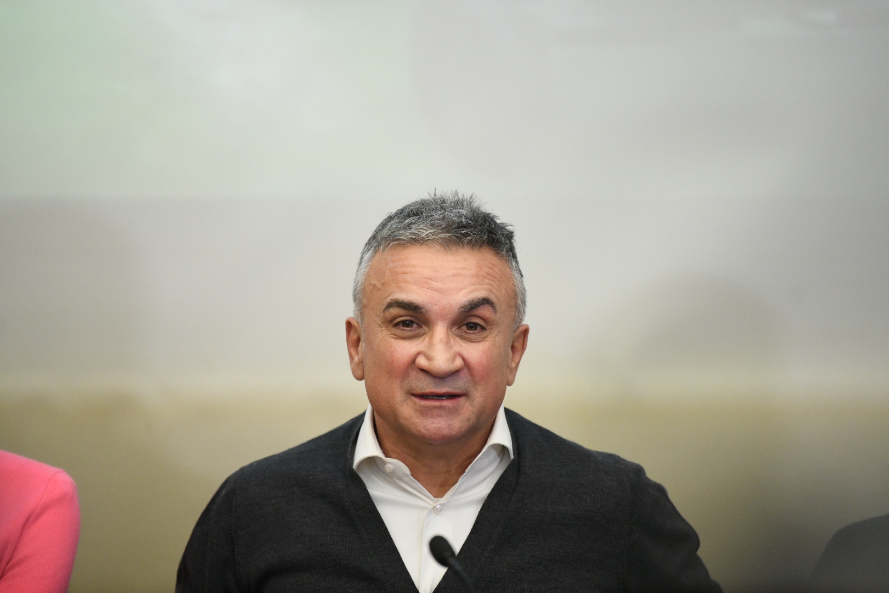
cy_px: 296
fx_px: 4939
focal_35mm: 200
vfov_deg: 6.9
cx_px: 444
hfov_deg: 10.3
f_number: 2.8
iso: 4000
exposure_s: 1/125
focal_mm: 200
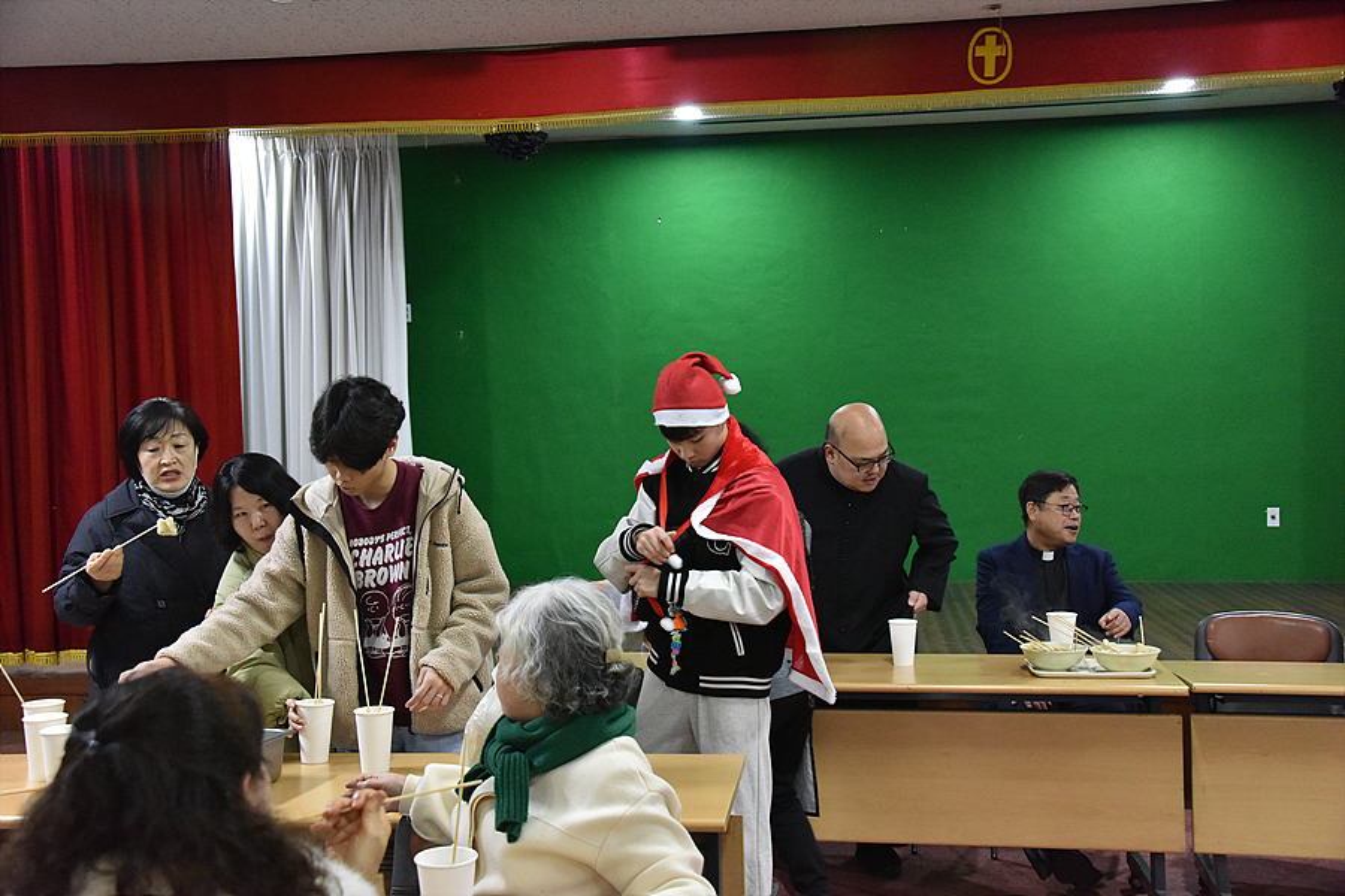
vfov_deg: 35.1
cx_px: 672
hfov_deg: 50.7
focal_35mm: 38
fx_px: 1420
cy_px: 448
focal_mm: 38
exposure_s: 1/125
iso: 5000
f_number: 5
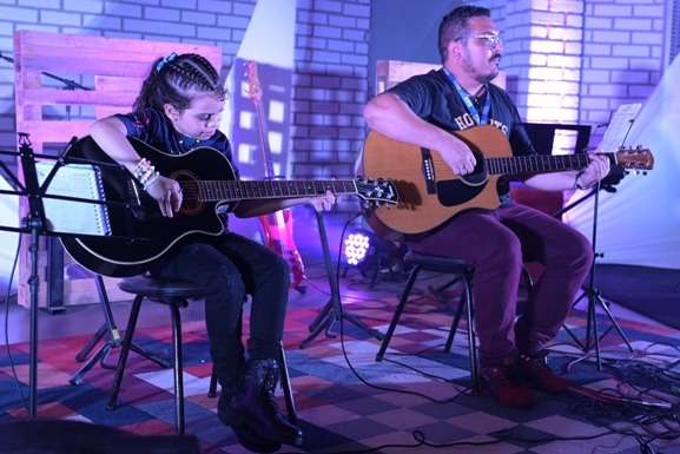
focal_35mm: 52
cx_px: 340
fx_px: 982
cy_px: 227
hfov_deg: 38.2
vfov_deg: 26.0
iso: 1000
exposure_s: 1/200
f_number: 3.2
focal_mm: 35
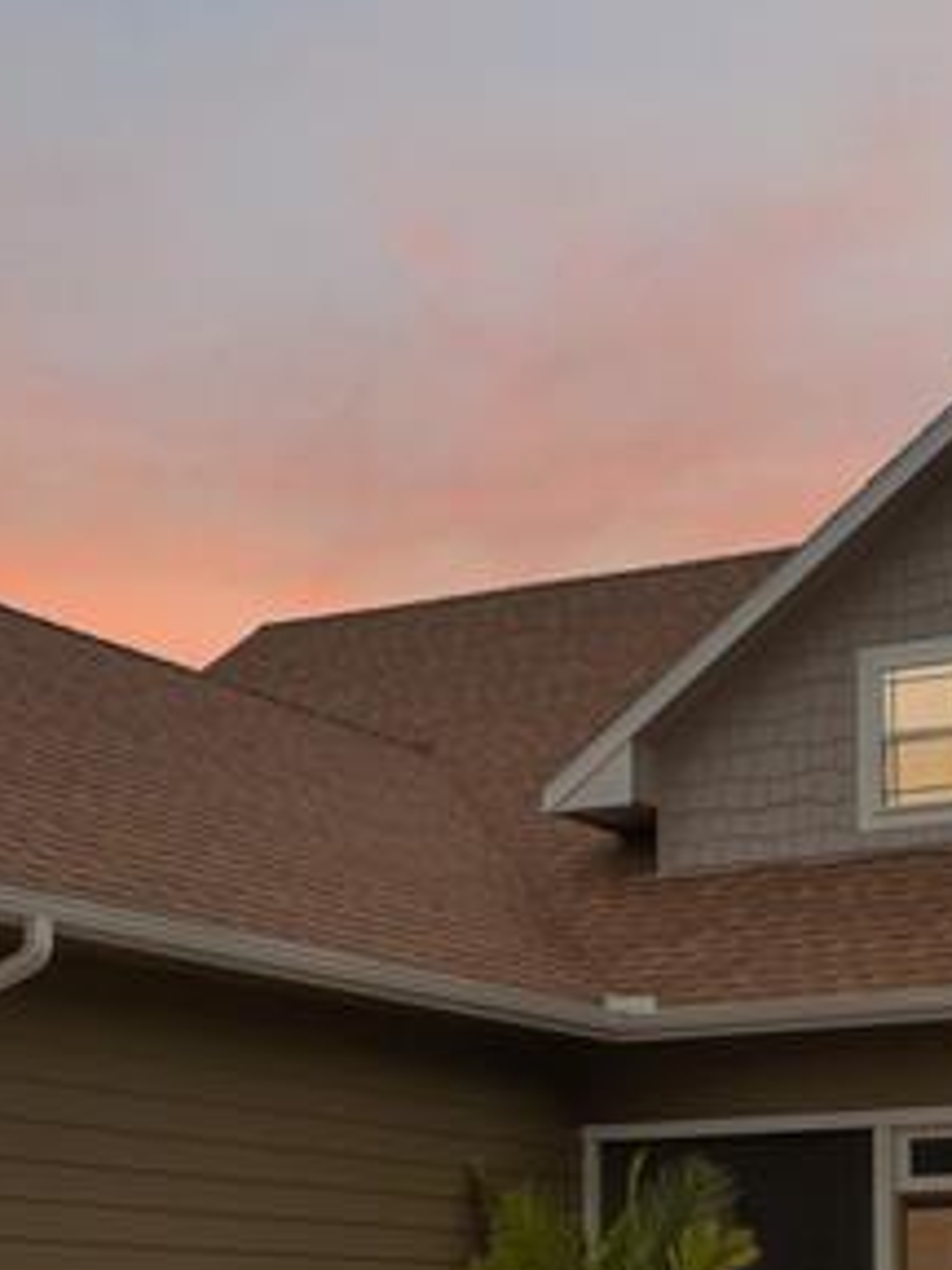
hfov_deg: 17.8
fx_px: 3007
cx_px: 802
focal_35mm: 82
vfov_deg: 22.6
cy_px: 1358
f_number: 9
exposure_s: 1/1000
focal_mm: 24
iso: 640
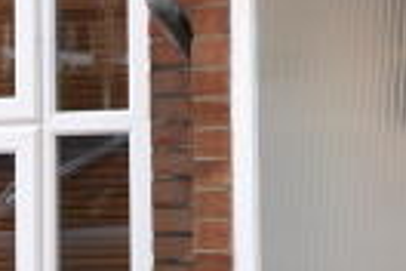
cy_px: -72
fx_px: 1398
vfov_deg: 10.8
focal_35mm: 124
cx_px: 326
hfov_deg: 16.4
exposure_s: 1/100
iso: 200
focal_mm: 16
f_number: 5
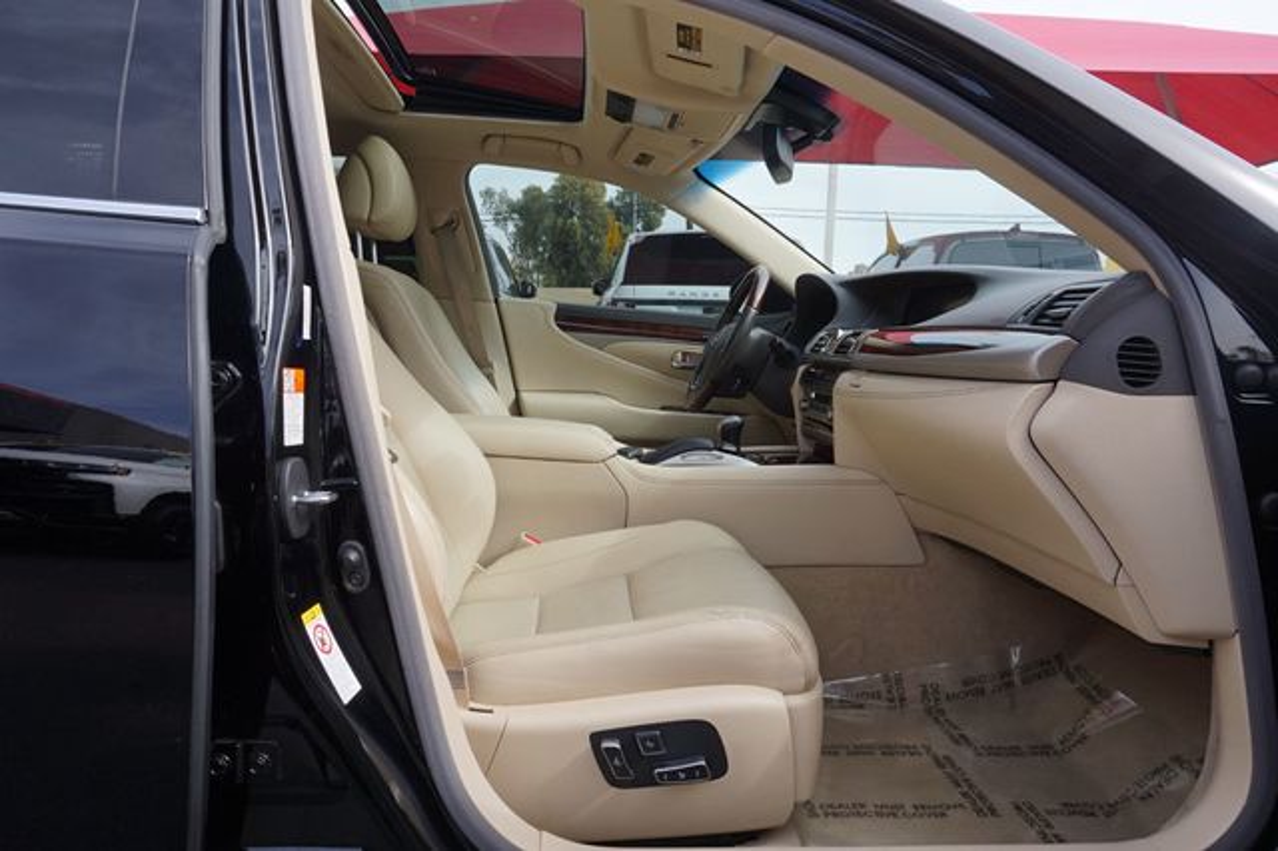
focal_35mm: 24
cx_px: 639
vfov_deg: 53.1
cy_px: 426
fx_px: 852
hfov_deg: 73.8
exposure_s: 1/100
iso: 100
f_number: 9
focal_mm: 16
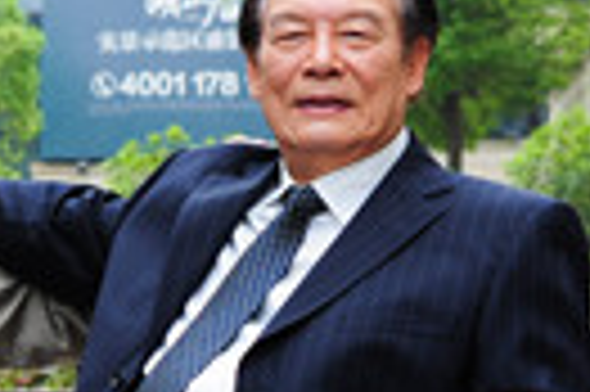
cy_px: 268
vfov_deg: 8.5
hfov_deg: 11.3
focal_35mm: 160
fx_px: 2619
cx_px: -680
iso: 400
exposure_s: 1/200
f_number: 4.5
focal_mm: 35
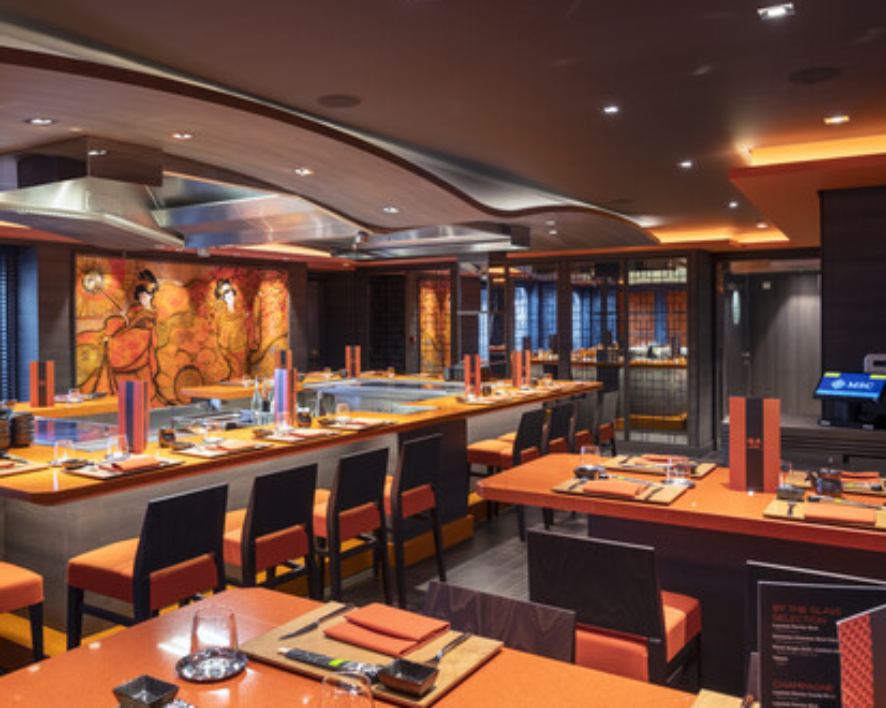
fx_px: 786
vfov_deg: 48.4
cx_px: 386
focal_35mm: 30
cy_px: 330
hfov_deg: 58.6
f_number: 11
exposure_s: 1/4
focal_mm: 22
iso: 320
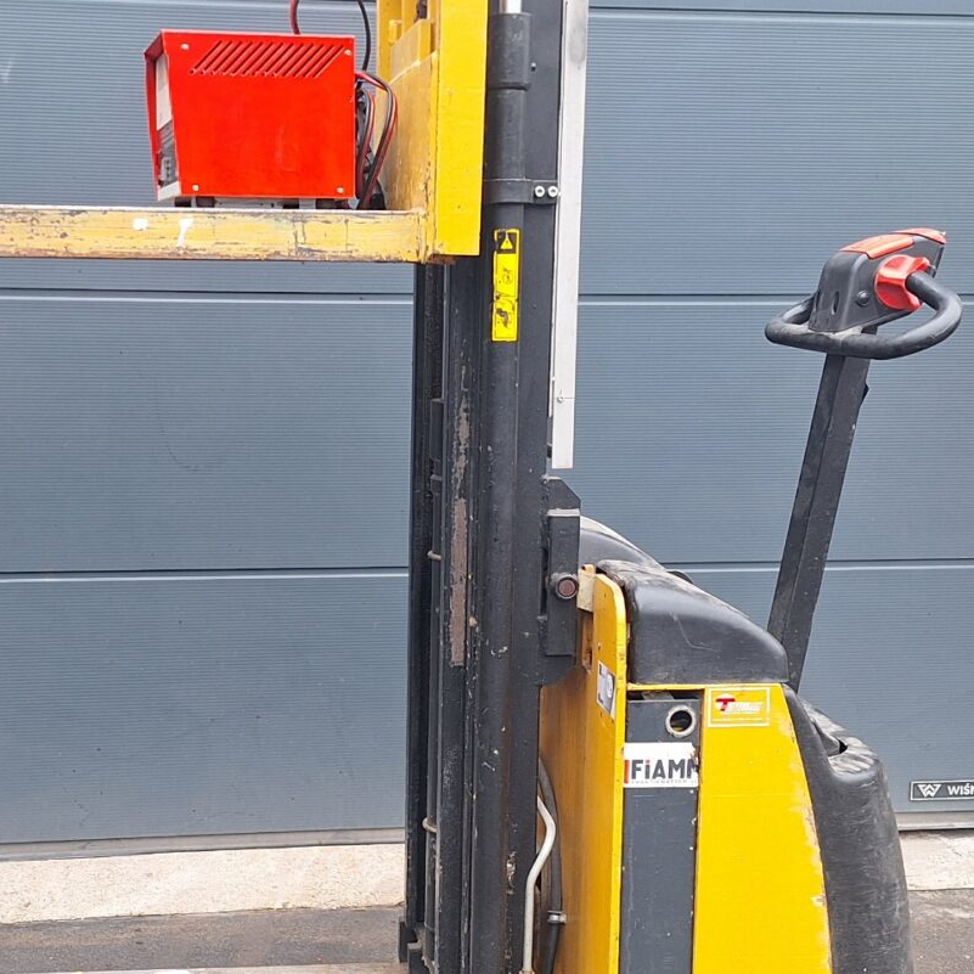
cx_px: 362
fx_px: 1655
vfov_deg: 32.7
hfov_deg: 32.6
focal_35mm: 52
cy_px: 572
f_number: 1.8
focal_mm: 5.54
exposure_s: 1/100
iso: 80
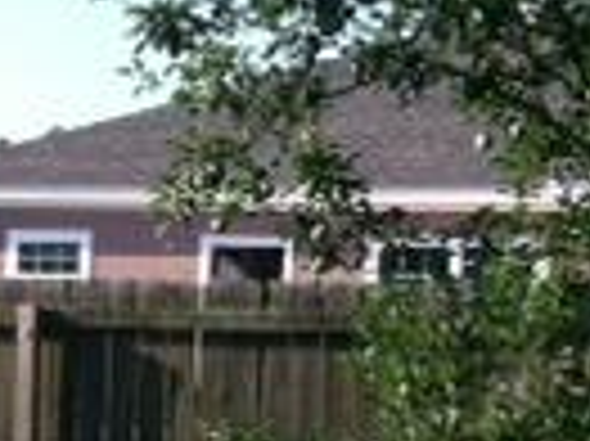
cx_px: -410
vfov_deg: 8.6
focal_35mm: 171
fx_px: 2912
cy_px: 522
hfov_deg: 10.9
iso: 80
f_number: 2.8
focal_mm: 3.85
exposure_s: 1/500
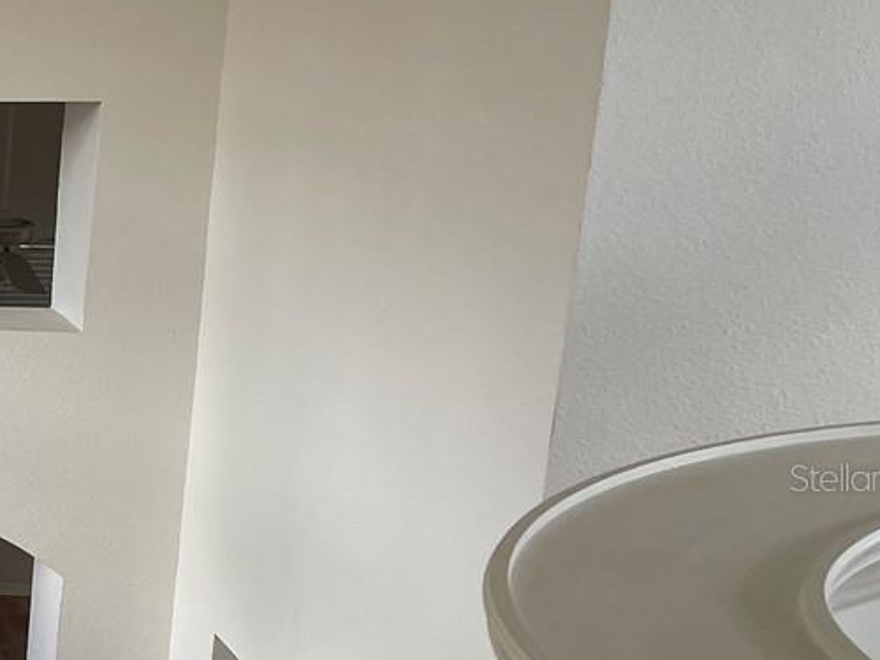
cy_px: 477
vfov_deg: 18.3
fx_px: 2034
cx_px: -452
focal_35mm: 80
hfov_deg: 20.7
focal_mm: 5.1
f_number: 1.6
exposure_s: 1/121
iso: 80
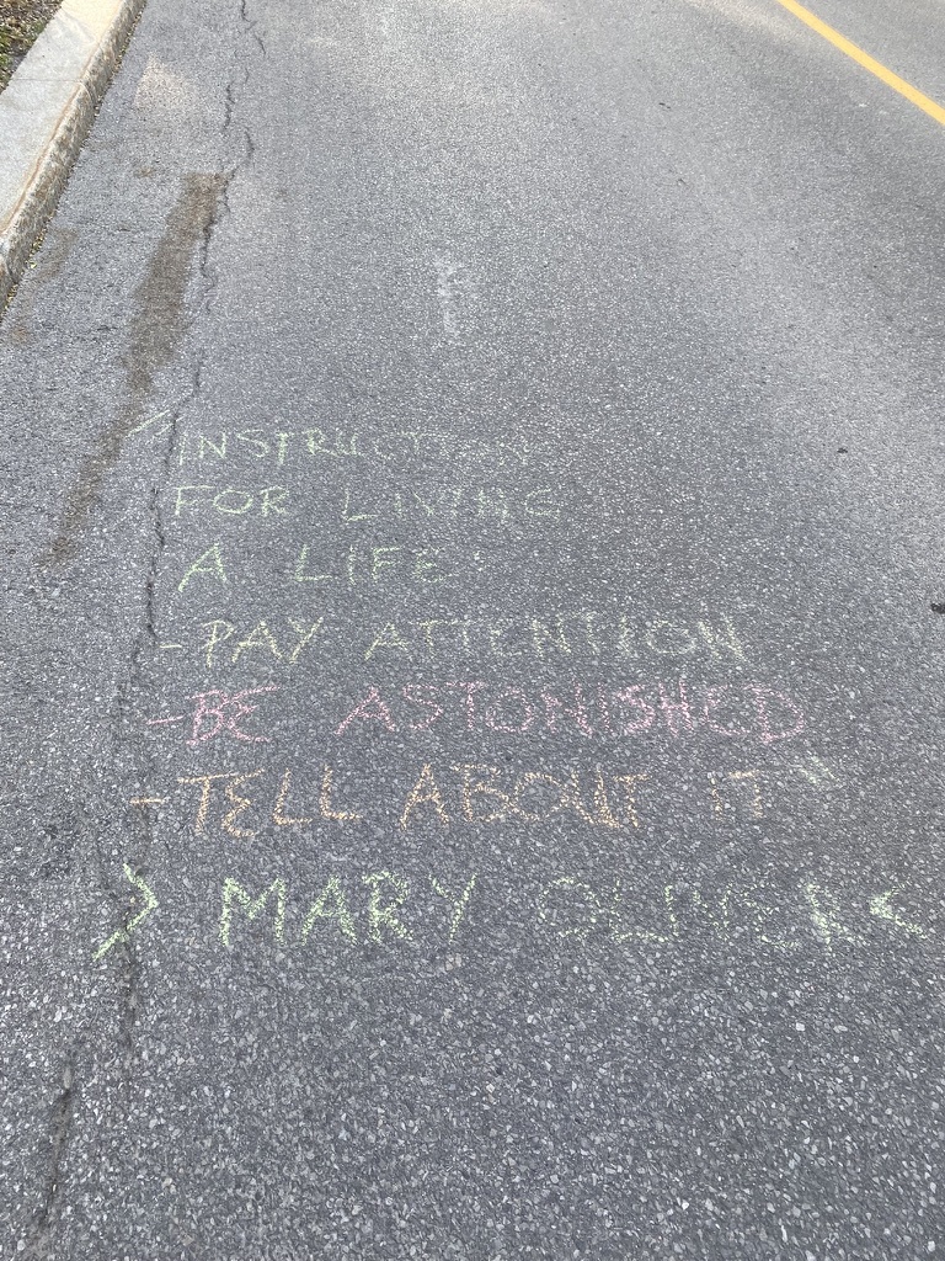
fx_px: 946
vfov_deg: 67.3
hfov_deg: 53.1
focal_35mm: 26
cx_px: 472
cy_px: 630
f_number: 1.8
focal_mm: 4.25
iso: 32
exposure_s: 1/180
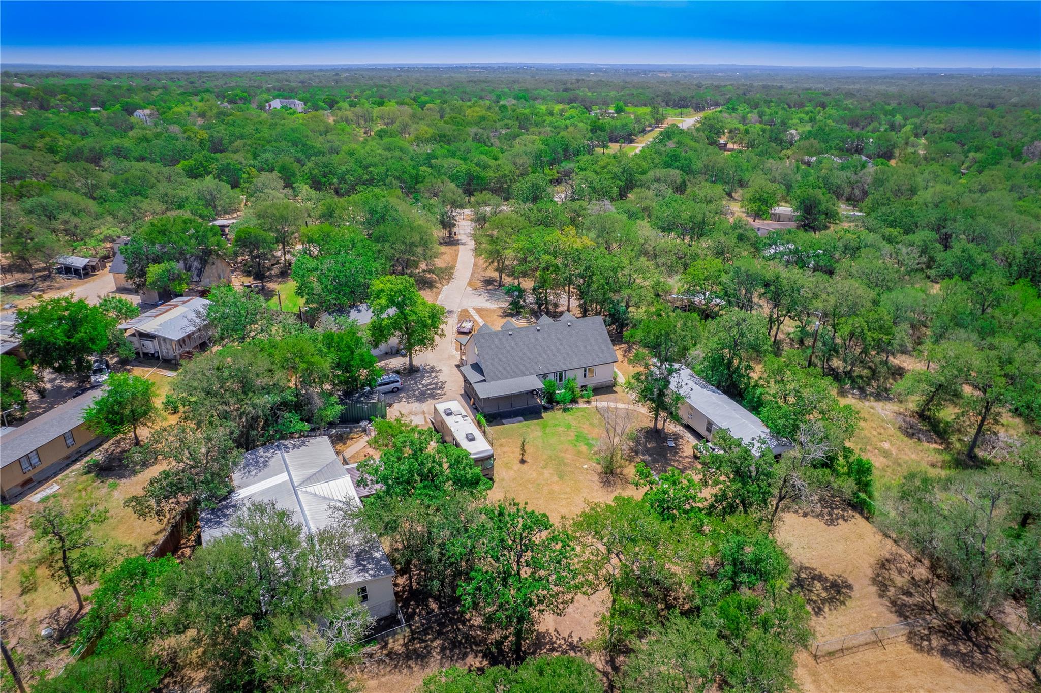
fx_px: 636
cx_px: 520
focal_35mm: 22
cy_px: 346
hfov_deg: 78.6
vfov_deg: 57.2
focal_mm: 8.38
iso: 110
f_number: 2.8
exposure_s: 1/1500
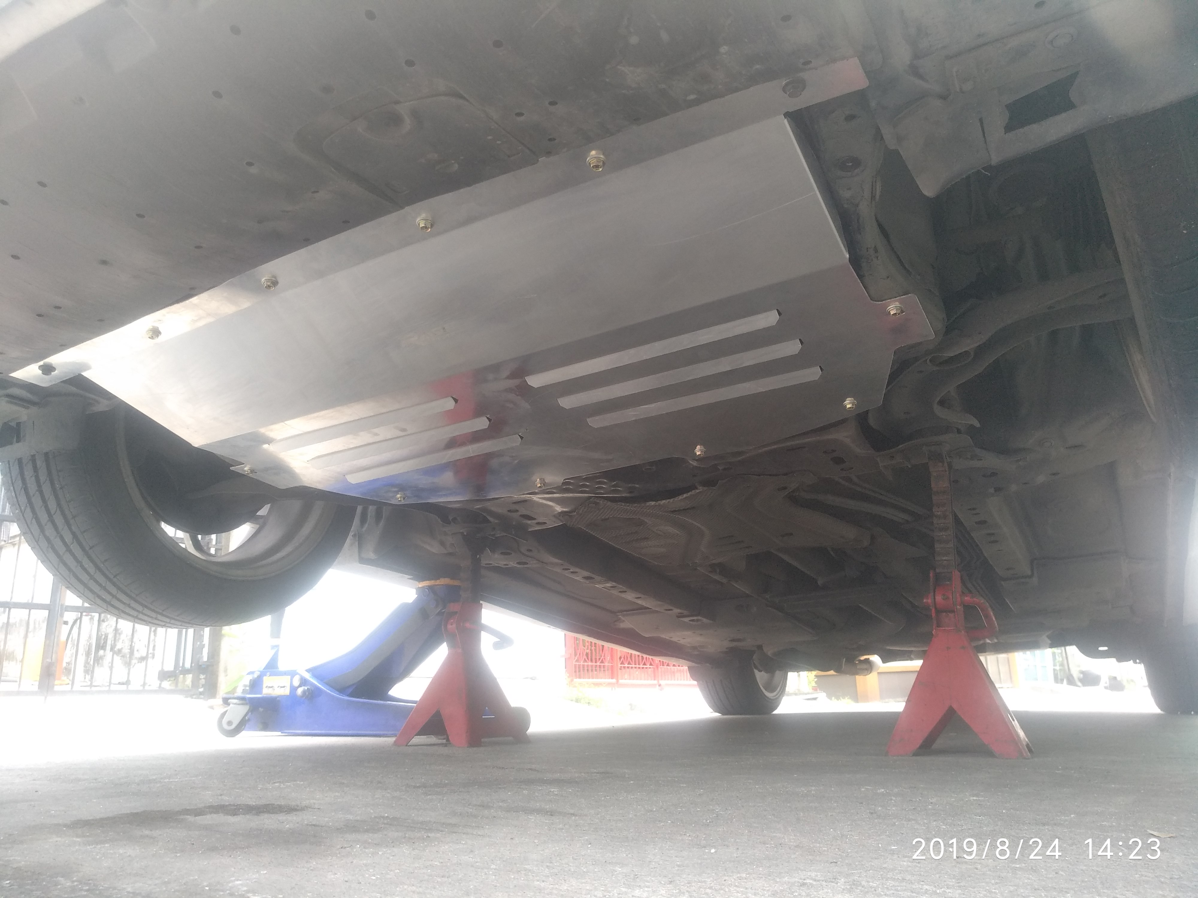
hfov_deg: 76.4
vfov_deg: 61.1
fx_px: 761
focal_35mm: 22
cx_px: 599
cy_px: 449
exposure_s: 1/100
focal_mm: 3.81
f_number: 2.2
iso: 200
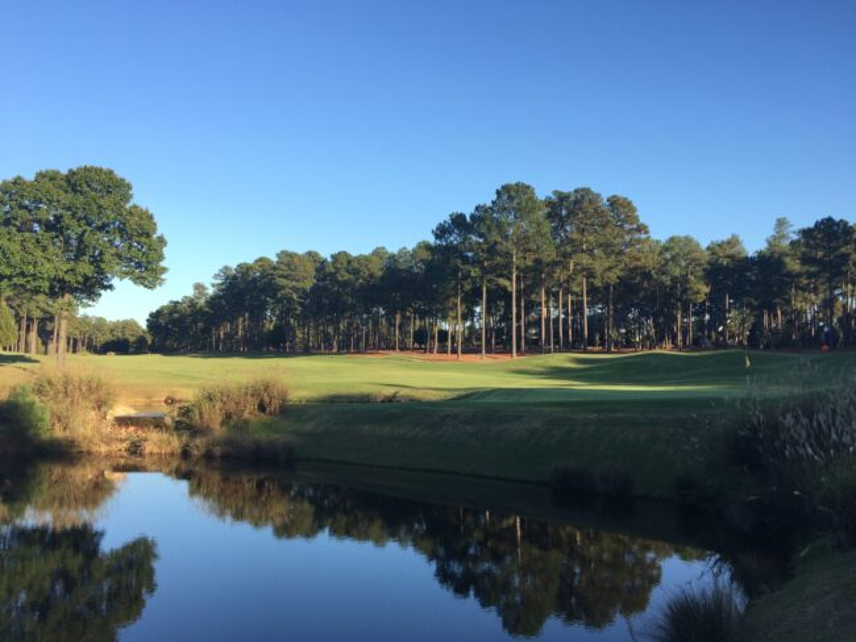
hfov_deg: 61.6
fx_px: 717
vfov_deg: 48.3
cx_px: 428
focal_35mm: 29
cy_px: 321
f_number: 2.2
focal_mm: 4.15
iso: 32
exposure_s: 1/549
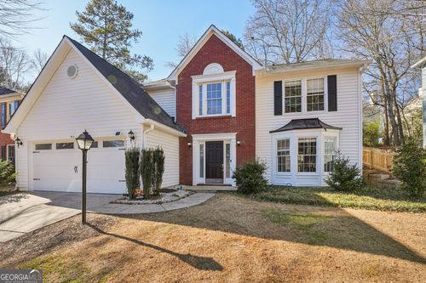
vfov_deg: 77.3
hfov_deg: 100.4
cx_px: 213
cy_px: 142
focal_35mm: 15
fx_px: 177
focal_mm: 15
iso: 100
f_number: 8
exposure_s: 1/125
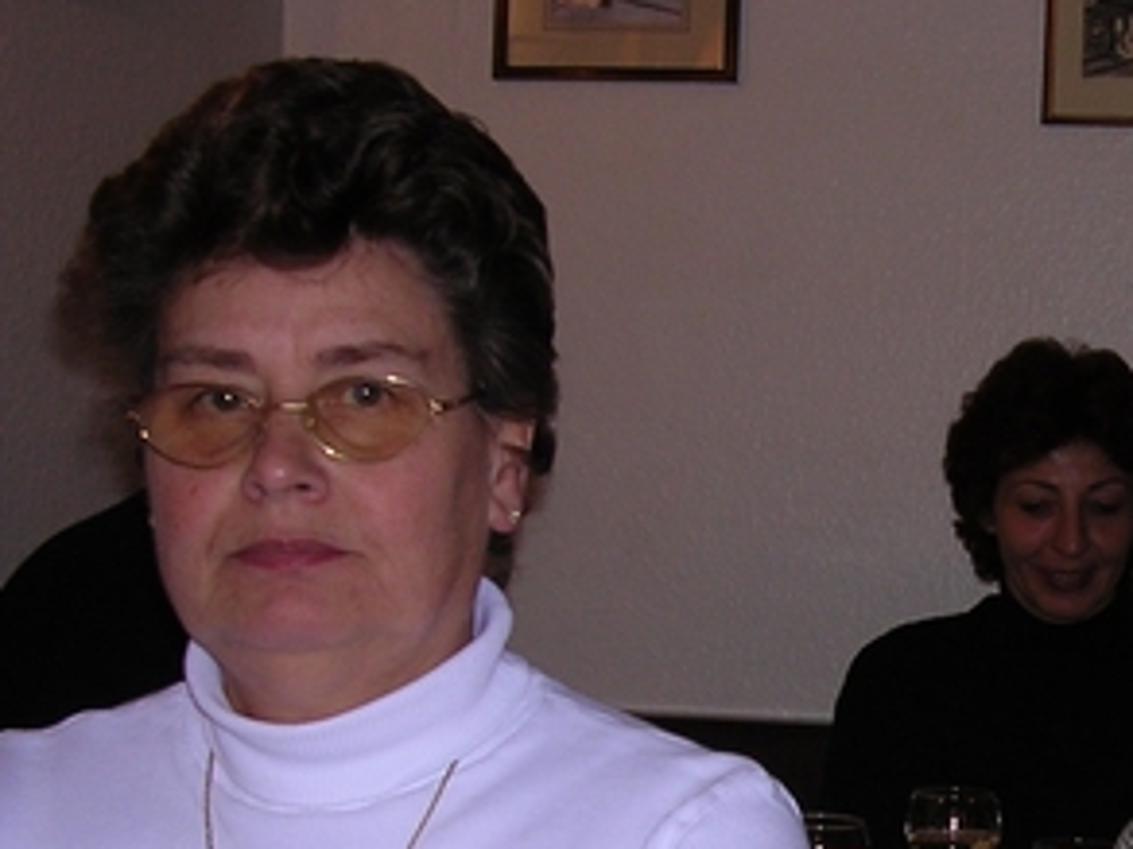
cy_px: 760
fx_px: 2553
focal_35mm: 78
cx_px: 970
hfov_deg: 24.5
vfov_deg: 18.6
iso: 100
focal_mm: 5.8
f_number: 2.8
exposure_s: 1/60.1
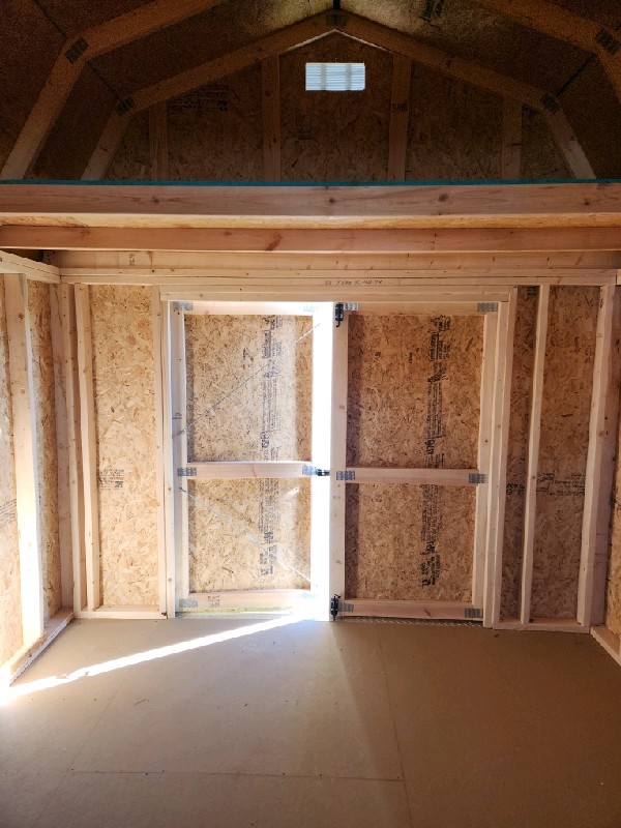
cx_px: 310
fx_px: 550
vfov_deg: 73.9
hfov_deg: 58.9
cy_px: 414
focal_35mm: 23
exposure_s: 1/60.2
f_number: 1.8
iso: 40
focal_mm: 5.4
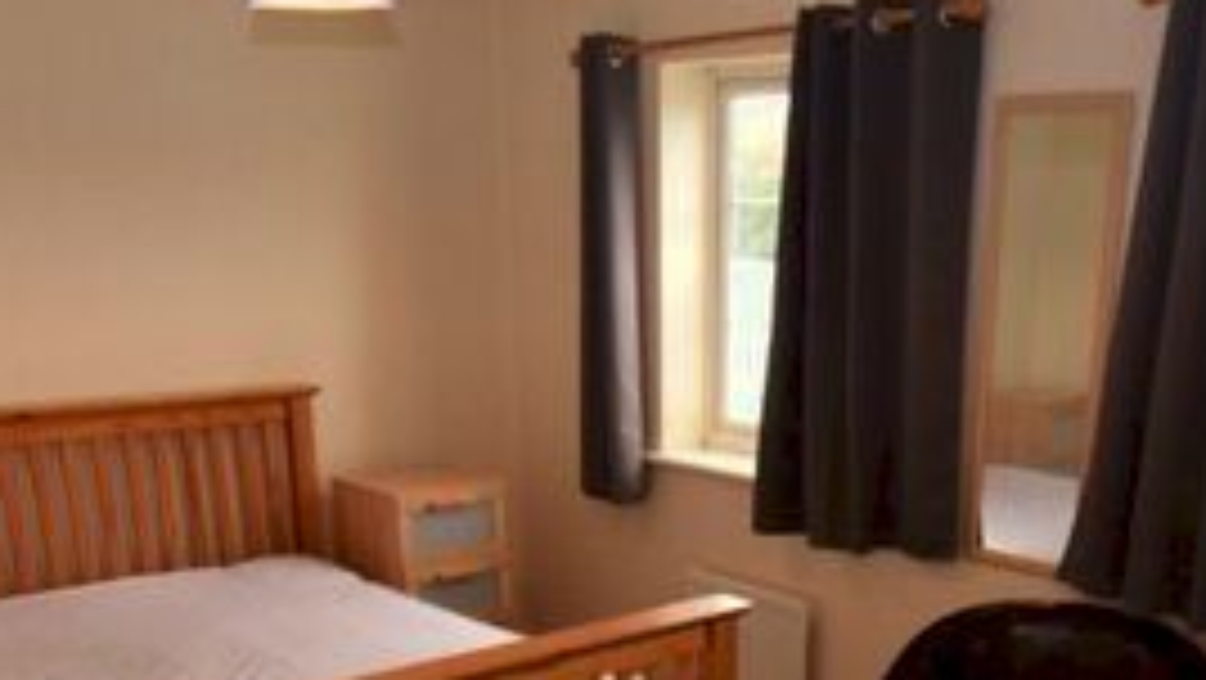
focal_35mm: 41
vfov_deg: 26.2
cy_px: 795
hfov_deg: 48.9
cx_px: 756
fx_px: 1312
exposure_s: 1/125
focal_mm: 10
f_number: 5.6
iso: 640
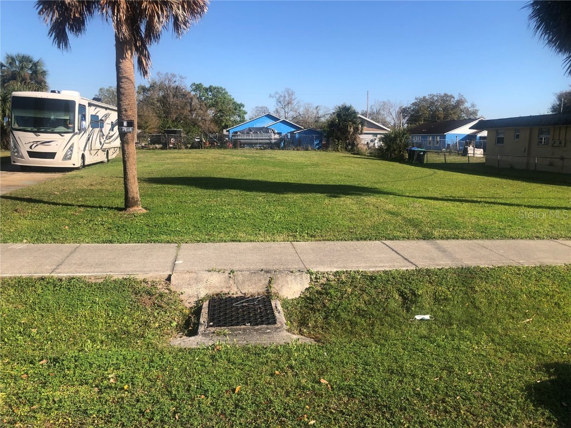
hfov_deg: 63.4
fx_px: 462
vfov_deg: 49.7
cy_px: 214
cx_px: 286
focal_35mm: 28
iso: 20
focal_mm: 4
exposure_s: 1/1736
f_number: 1.8
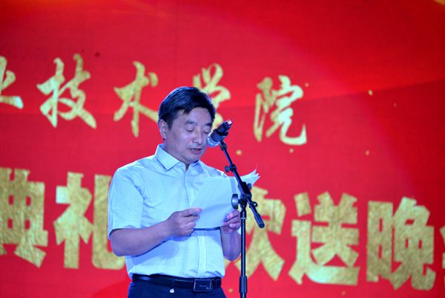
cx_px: 222
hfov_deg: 8.2
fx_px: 3092
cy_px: 149
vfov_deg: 5.5
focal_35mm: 250
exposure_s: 1/80
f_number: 5.6
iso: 640
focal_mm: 250
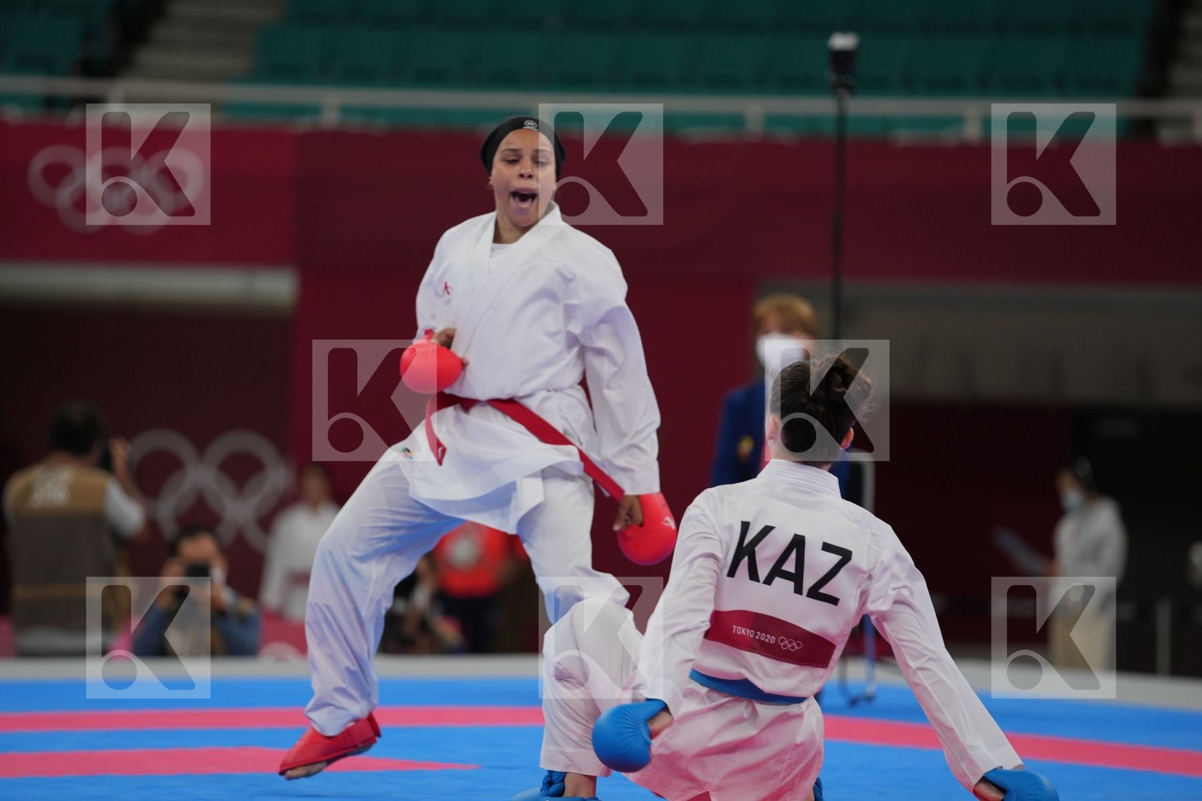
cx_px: 601
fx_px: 6677
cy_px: 400
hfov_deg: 10.3
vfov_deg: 6.9
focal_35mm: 200
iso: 400
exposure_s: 1/1000
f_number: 2.8
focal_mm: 200
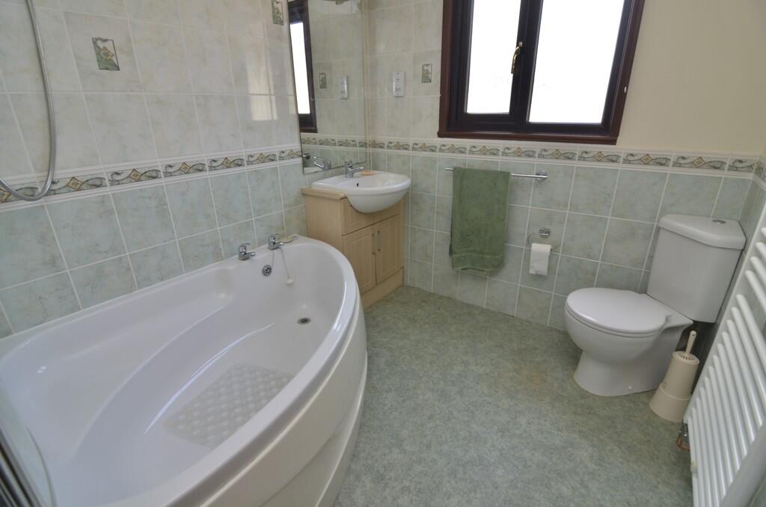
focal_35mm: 16
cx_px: 383
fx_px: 350
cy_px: 254
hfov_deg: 95.1
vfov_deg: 71.8
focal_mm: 11
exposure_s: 1/60
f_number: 5.6
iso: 400
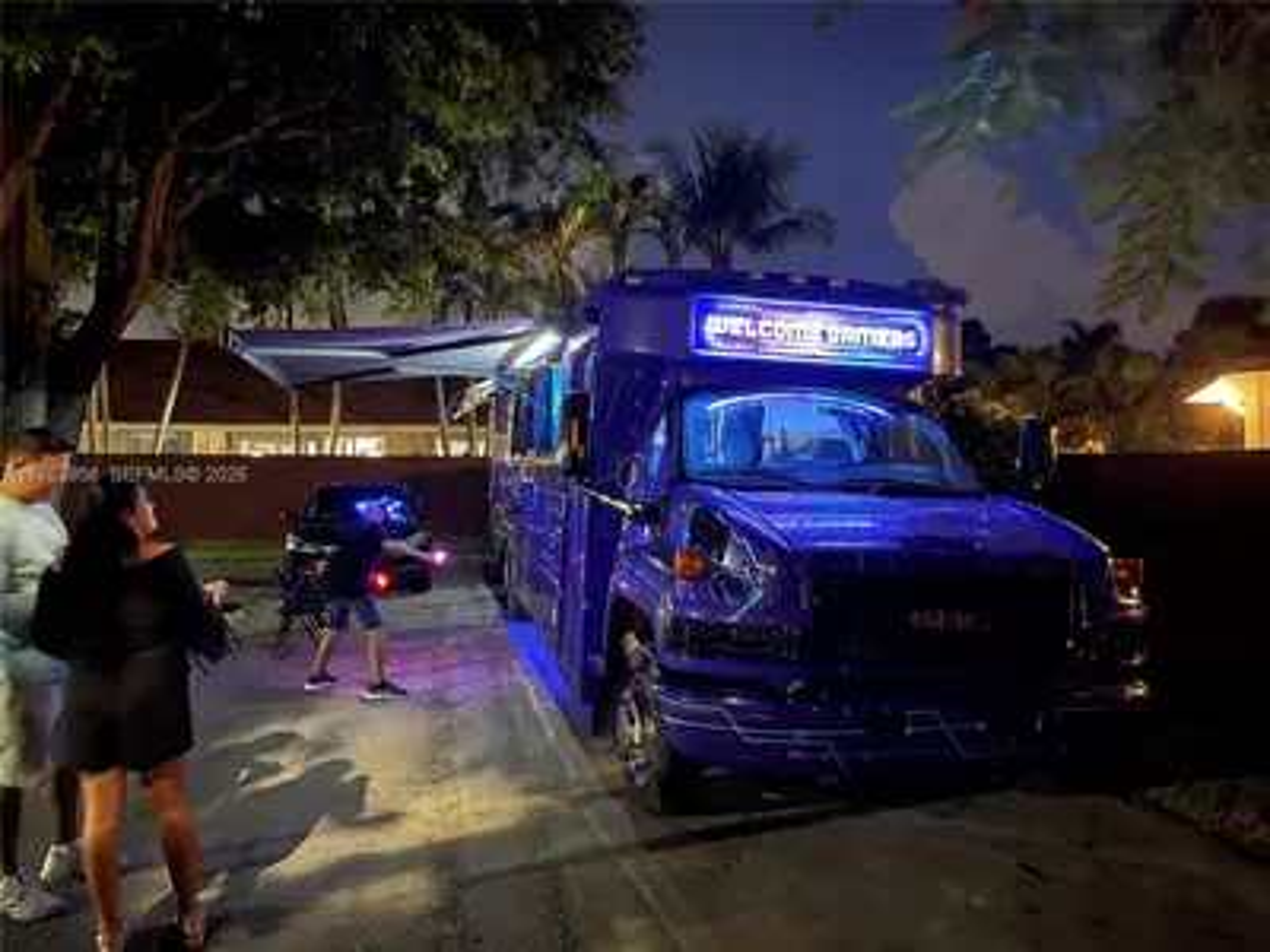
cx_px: 635
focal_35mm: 26
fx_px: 954
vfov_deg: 53.1
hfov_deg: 67.3
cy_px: 476
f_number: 1.6
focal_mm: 5.1
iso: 2500
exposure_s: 1/9
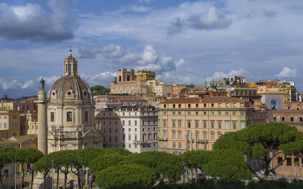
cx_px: 151
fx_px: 355
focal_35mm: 43
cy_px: 90
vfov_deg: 29.9
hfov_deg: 46.2
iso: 400
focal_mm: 28
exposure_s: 1/3200
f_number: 8
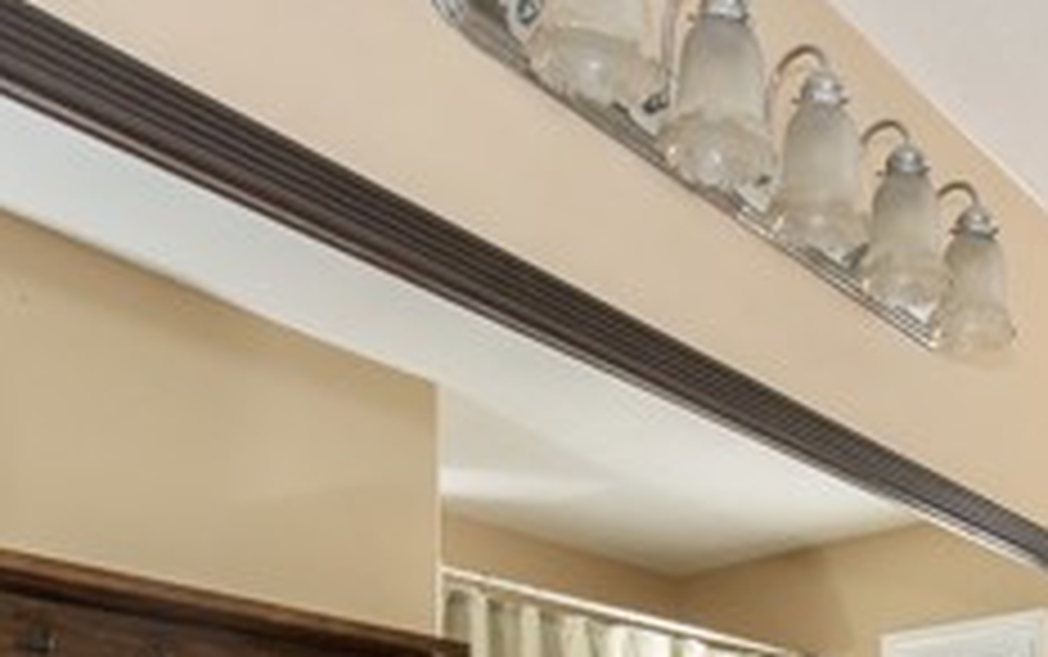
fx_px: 1200
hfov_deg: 43.4
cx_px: 931
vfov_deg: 25.2
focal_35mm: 42
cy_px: 916
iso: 640
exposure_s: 1/125
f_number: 5.6
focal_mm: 15
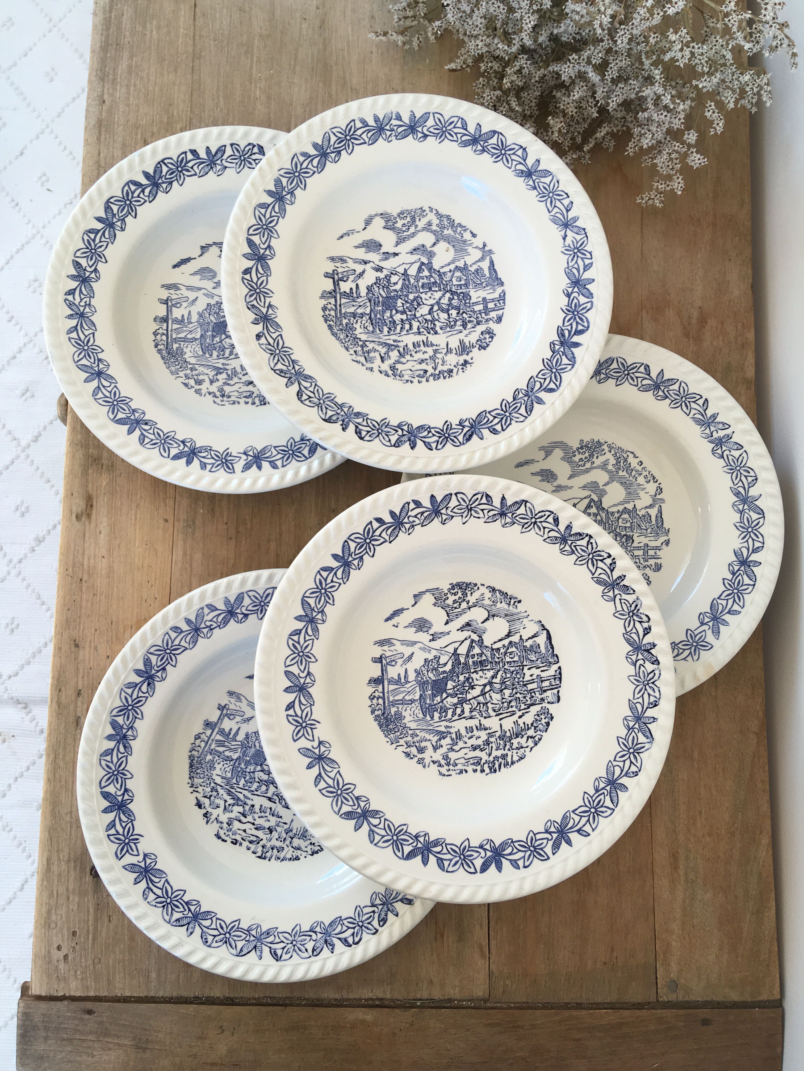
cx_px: 402
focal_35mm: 29
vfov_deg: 61.7
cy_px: 536
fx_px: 898
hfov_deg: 48.2
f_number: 2.2
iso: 32
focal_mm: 4.15
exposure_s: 1/50
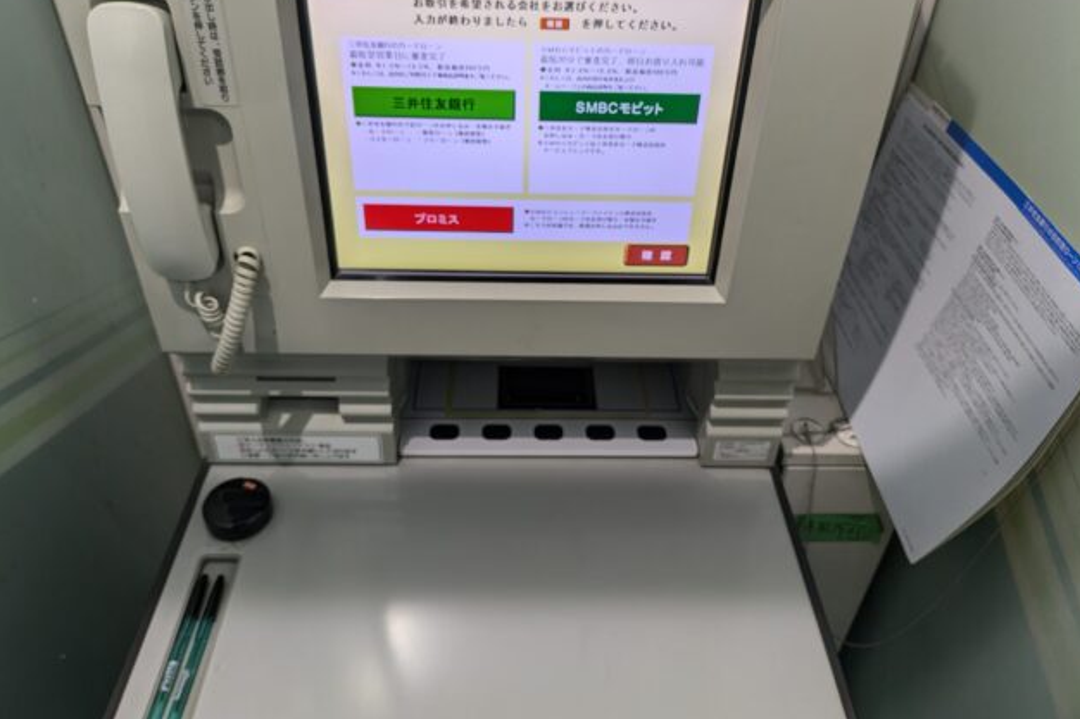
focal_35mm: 27
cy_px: 314
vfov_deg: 47.8
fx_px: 810
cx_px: 530
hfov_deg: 67.4
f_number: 1.89
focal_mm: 5.43
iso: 59
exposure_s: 1/50
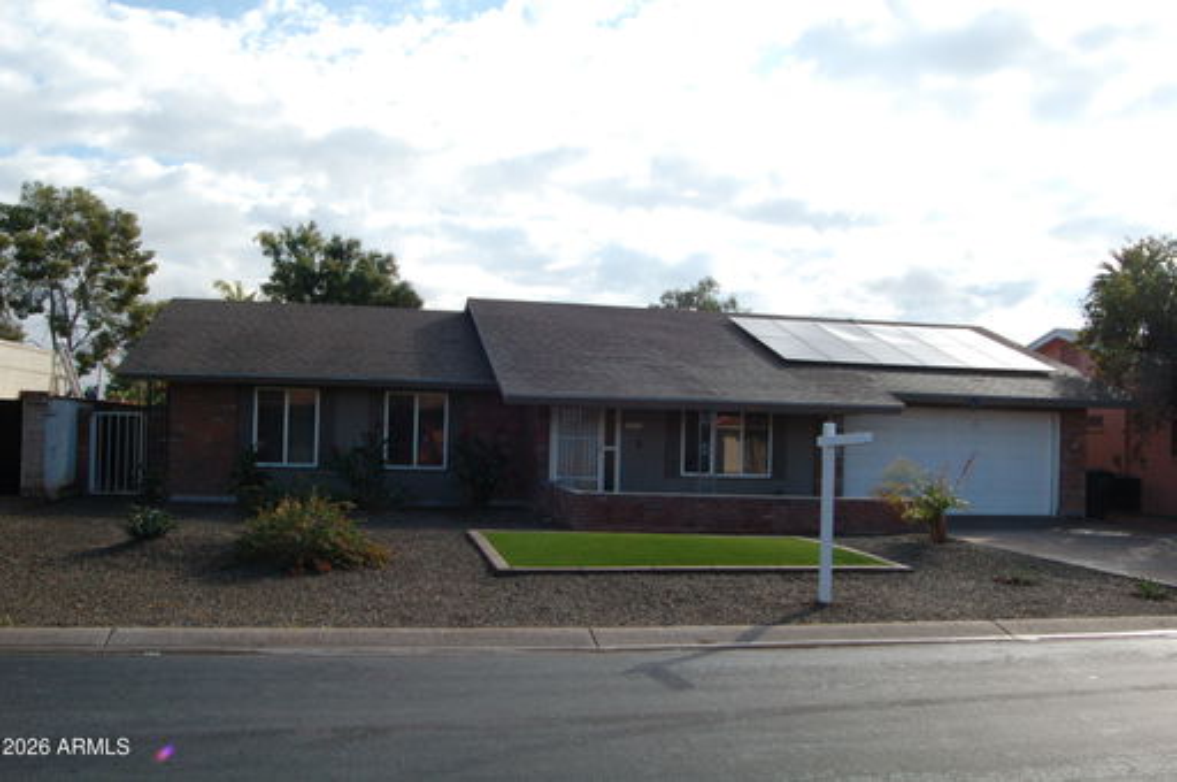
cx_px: 588
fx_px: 1078
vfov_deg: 39.9
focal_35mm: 33
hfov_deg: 57.3
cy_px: 391
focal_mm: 22
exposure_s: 1/500
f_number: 11
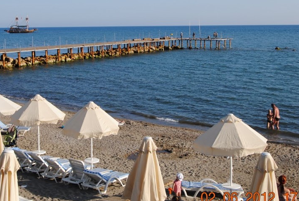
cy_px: 60
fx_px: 482
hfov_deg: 34.4
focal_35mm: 58
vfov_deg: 23.3
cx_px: 125
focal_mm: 24
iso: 100
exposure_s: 1/250
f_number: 8
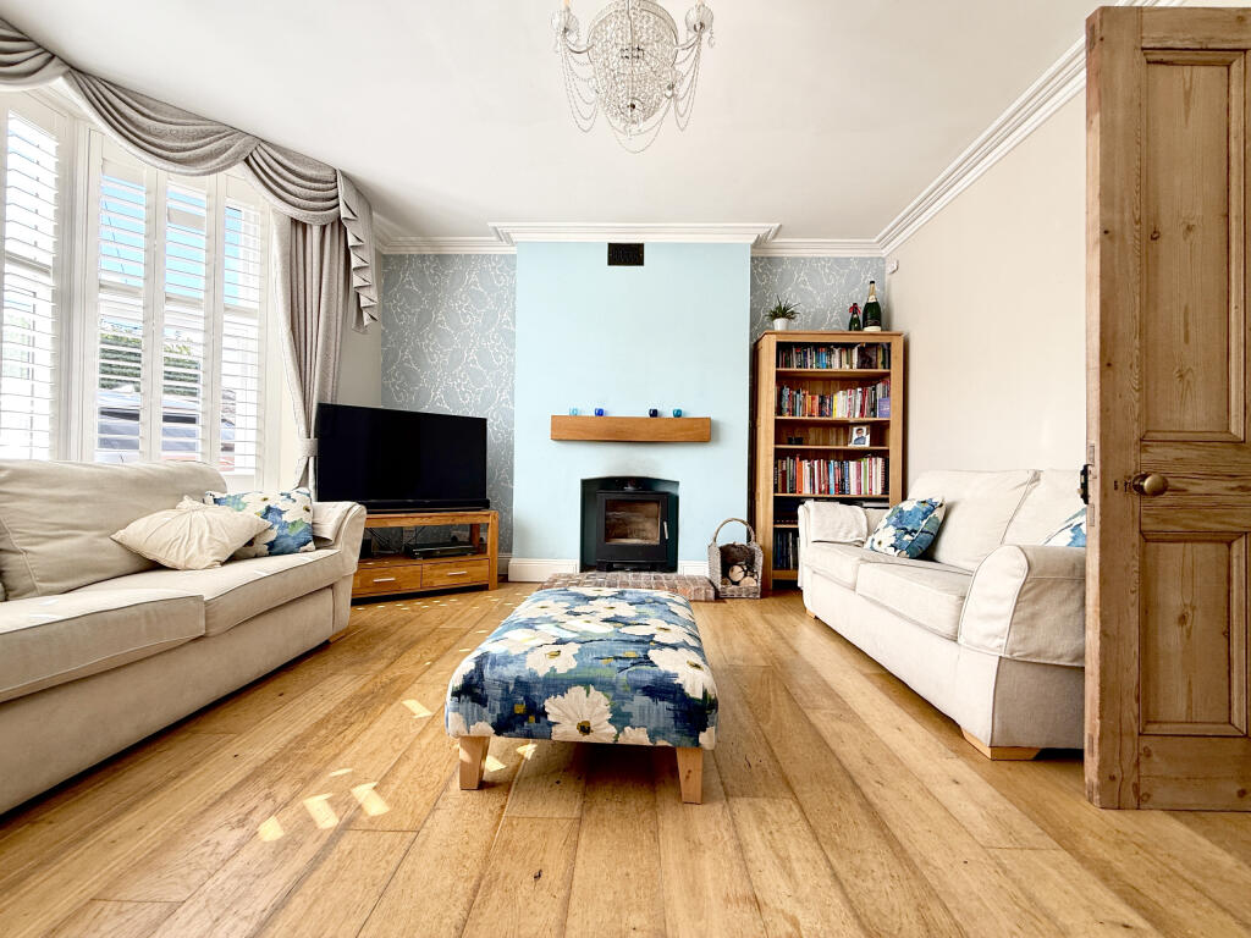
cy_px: 469
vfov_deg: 85.7
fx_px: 506
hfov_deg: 102.1
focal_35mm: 14
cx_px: 626
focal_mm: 2.22
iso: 50
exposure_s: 1/99
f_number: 2.2
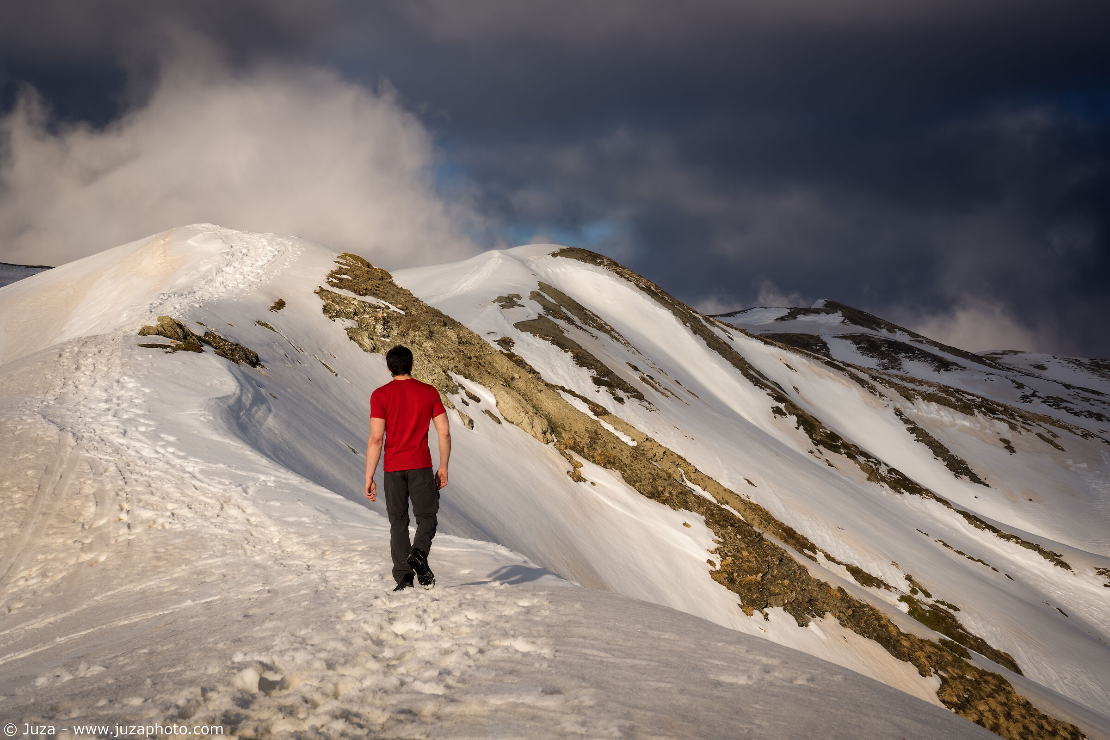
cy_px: 370
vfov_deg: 21.6
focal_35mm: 63
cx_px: 555
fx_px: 1942
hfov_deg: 31.9
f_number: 14
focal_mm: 63
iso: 100
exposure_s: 1/160
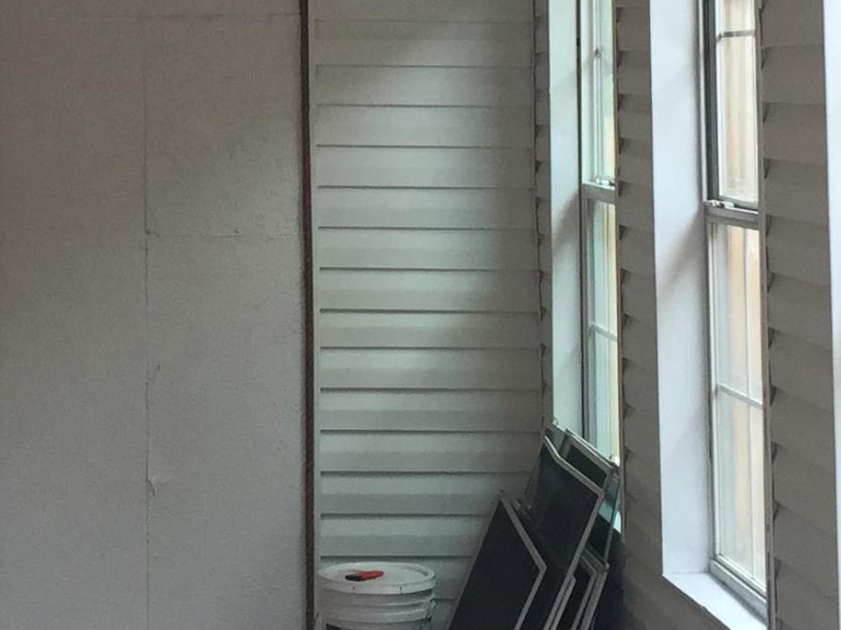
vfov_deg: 13.7
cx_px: 206
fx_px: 2526
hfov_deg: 18.8
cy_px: -177
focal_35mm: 104
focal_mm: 4.15
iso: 50
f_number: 2.2
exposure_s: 1/100
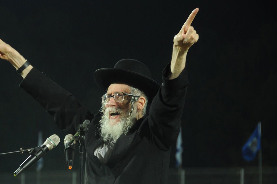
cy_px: 110
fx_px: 1580
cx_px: 111
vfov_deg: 6.7
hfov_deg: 10.0
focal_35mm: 206
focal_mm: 105
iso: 640
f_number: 5.3
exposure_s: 1/40
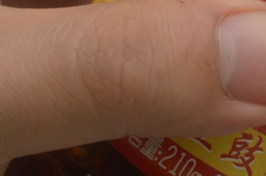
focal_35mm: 261
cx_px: 328
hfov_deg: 7.8
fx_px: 1924
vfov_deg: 5.2
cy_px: -82
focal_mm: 32
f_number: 4.8
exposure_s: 1/500
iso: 900
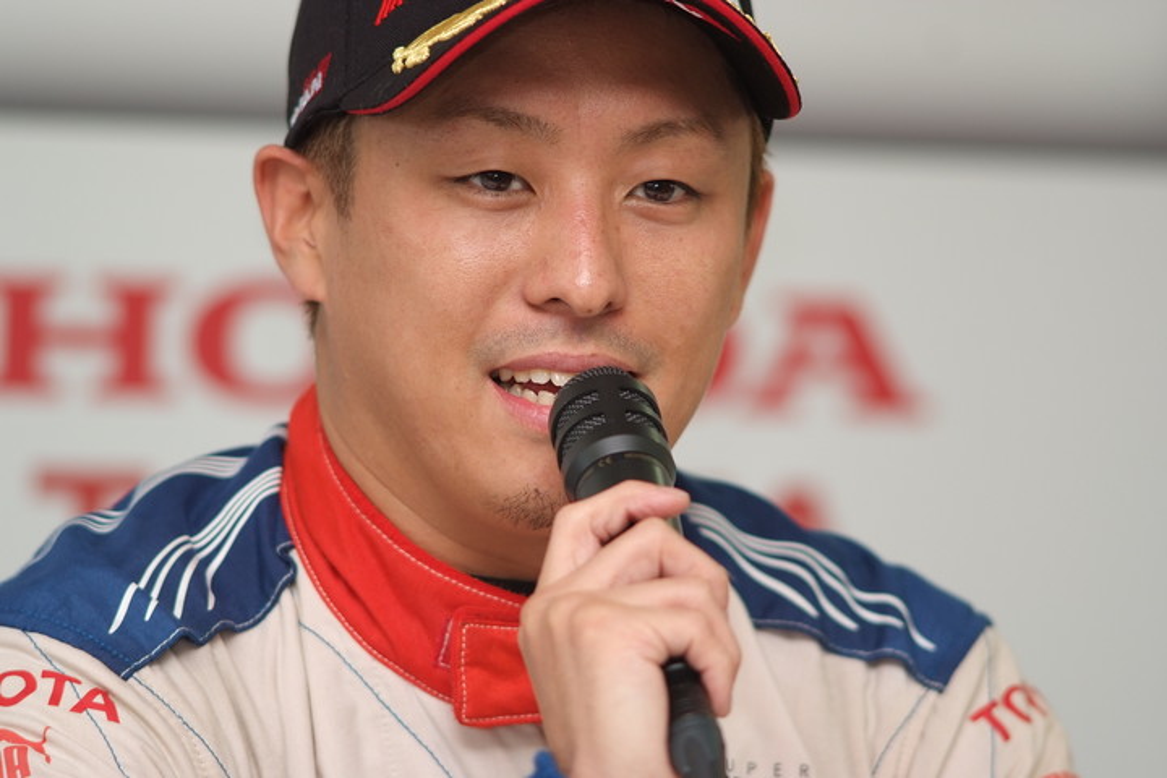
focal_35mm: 270
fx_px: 8752
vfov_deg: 5.1
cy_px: 389
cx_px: 584
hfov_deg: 7.6
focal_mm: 180
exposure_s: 1/250
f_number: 2.8
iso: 400
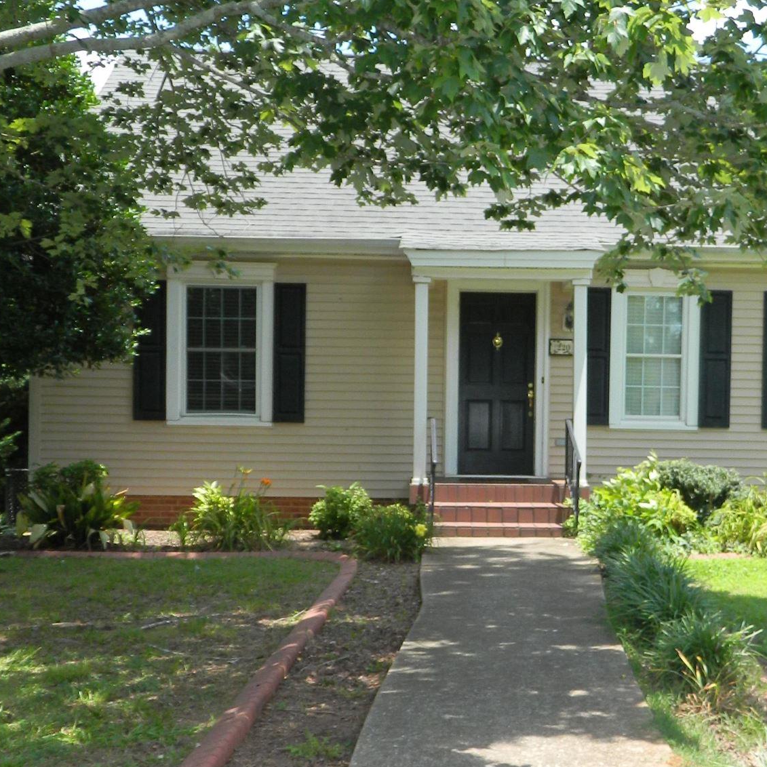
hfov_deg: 37.2
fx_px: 1128
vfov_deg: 37.5
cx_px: 500
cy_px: 445
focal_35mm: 45
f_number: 3.1
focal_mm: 4.5
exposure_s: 1/400
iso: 110
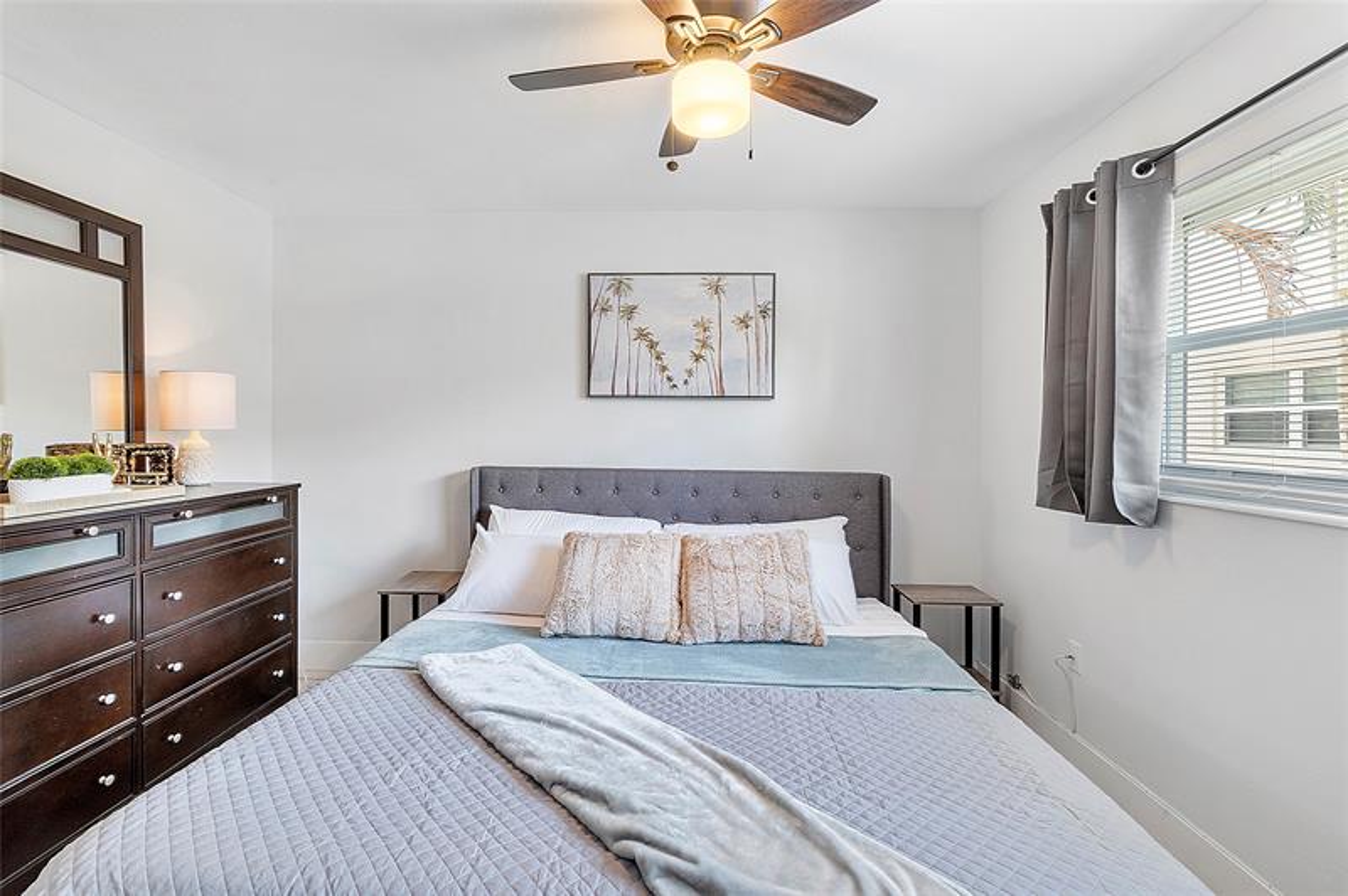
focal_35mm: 15
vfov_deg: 77.2
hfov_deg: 100.4
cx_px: 674
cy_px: 448
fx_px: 561
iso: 160
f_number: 11
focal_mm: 10
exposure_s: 1/2.5
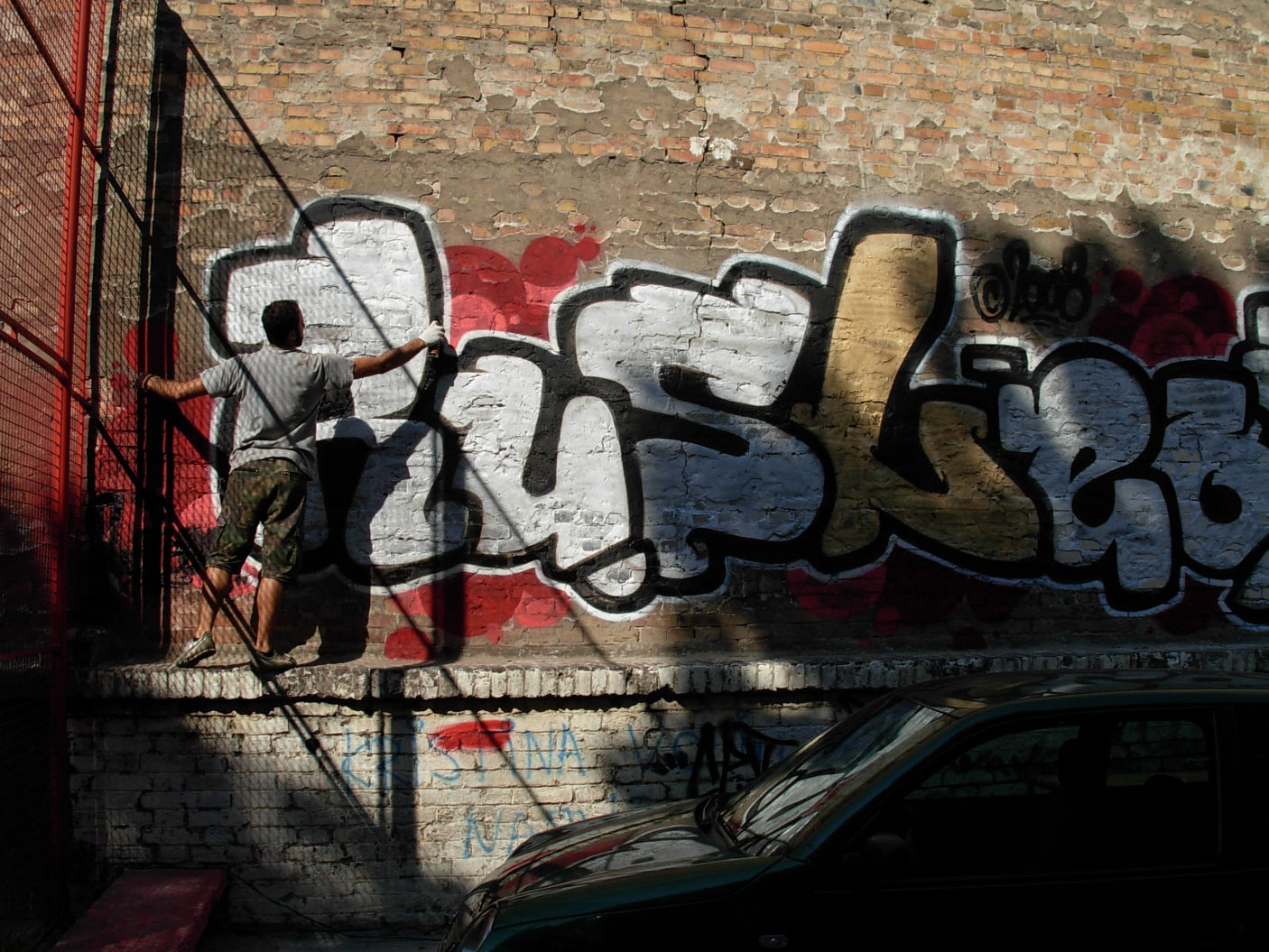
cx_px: 634
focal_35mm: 38
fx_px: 1393
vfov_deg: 37.7
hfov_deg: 49.0
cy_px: 476
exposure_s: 1/592
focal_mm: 6.3
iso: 79
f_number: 4.9
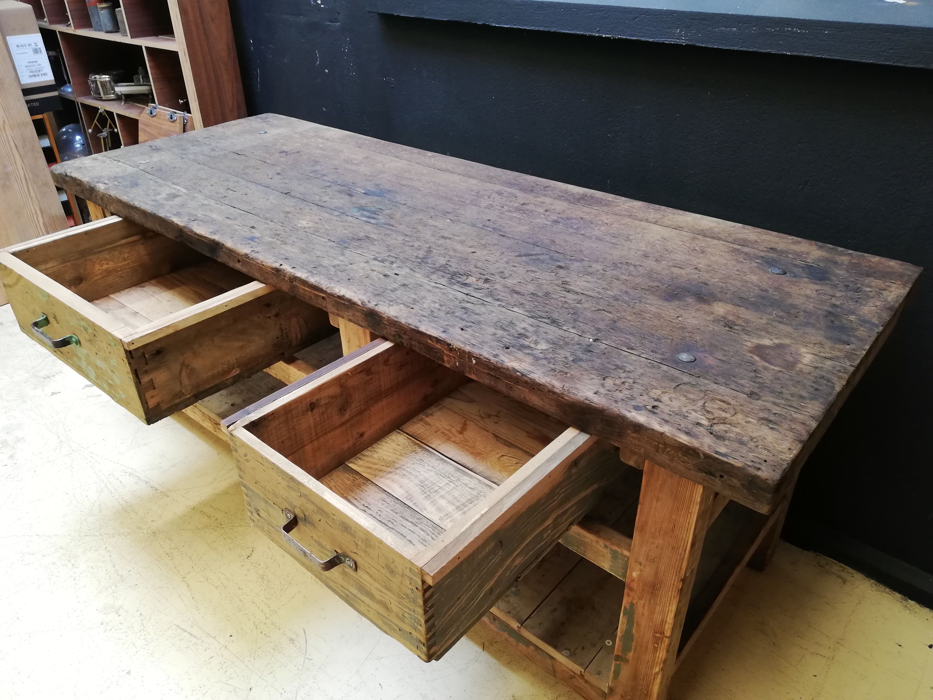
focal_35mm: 26
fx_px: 701
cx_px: 466
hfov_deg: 67.3
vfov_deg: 53.1
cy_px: 350
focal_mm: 3.81
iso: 250
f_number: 2.2
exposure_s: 1/33.3
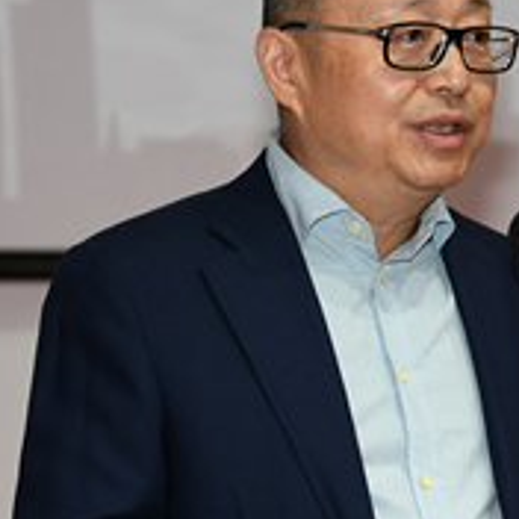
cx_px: 383
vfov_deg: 9.0
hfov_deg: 9.0
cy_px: 314
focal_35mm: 195
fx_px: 3308
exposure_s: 1/200
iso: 1000
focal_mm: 62
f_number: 2.8
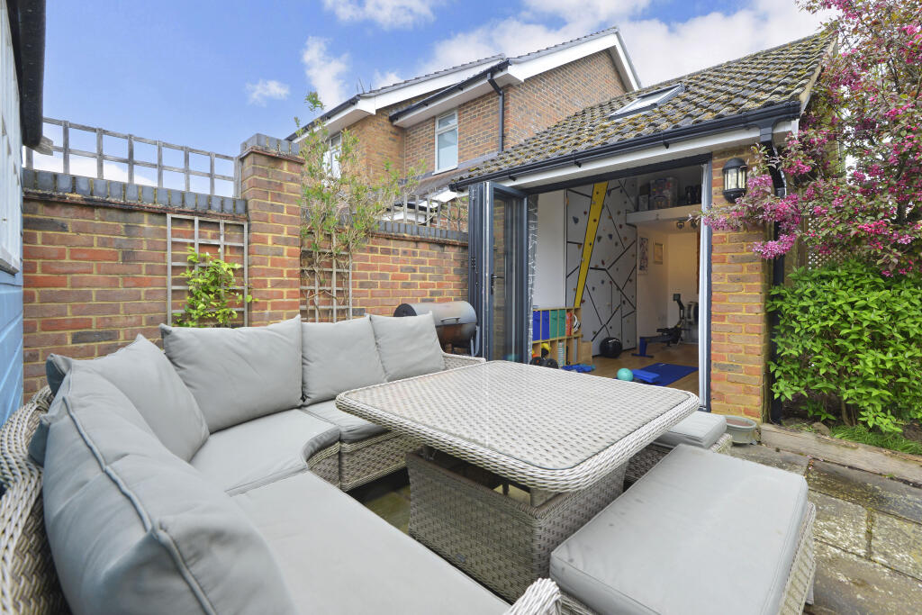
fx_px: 410
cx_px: 461
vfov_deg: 73.8
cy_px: 308
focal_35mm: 16
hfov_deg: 96.7
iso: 400
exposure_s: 1/25
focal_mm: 16
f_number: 14
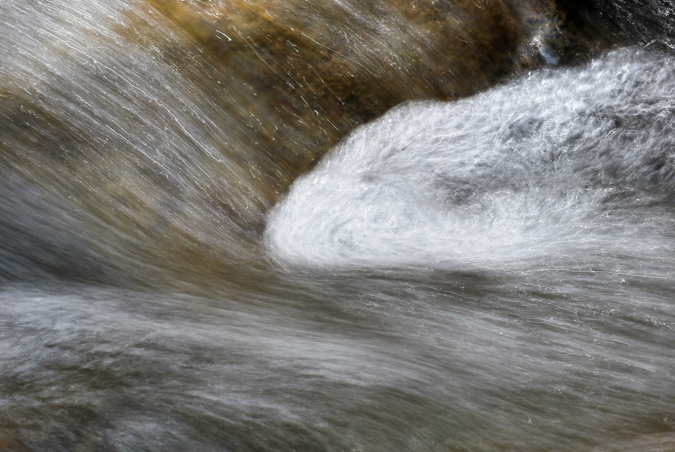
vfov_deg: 10.7
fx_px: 2421
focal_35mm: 129
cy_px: 226
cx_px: 338
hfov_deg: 15.9
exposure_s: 1/10
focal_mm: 86
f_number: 14
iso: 100
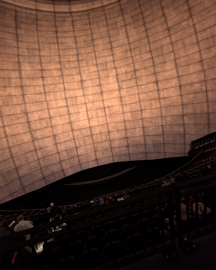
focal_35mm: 17
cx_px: 109
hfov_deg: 77.0
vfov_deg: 89.6
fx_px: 136
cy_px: 137
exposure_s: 1/24
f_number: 2.2
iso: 417
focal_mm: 2.35
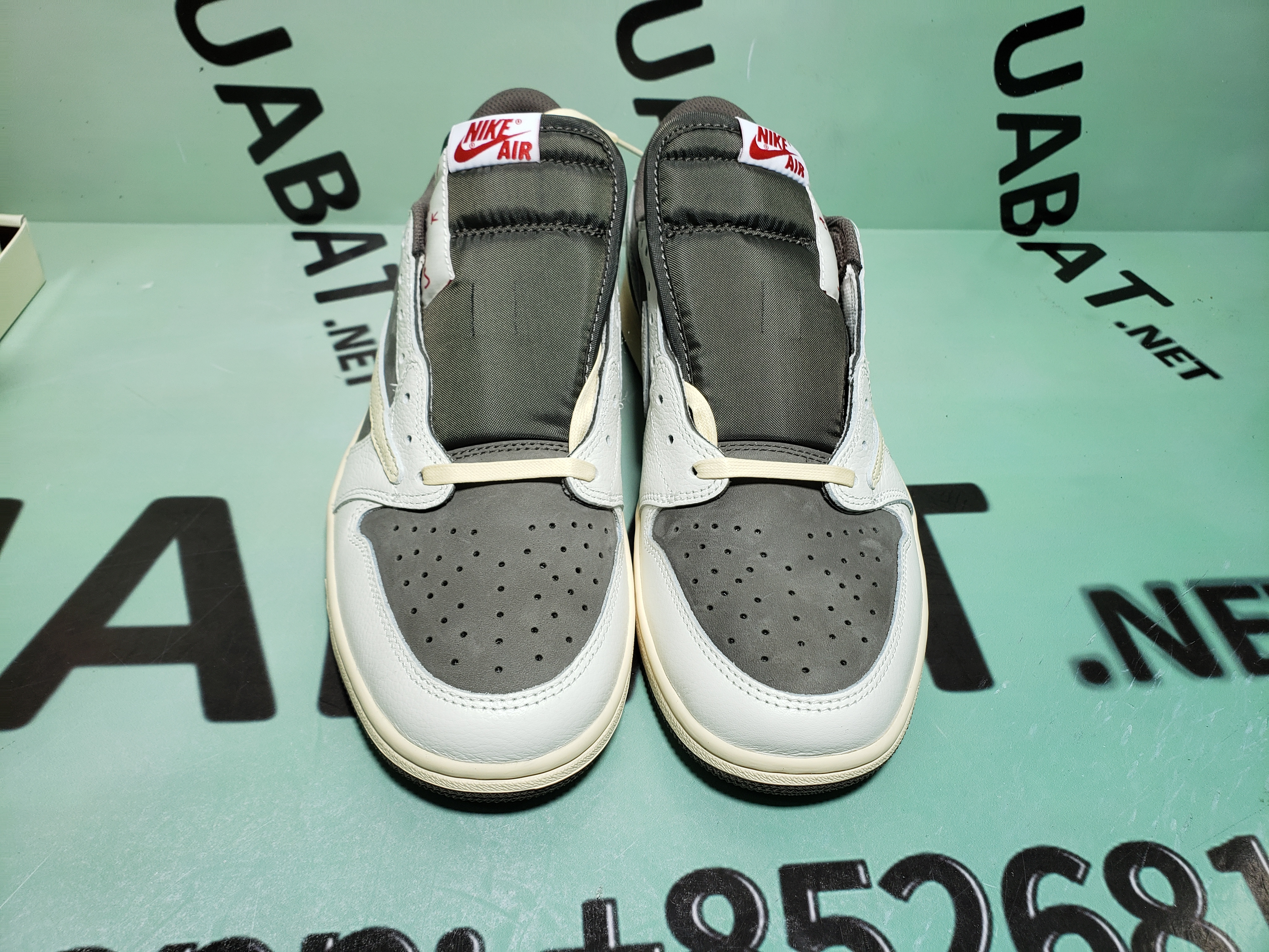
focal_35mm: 26
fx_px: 953
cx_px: 634
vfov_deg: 53.1
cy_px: 476
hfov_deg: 67.3
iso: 50
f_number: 2.4
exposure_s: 1/137
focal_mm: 4.3
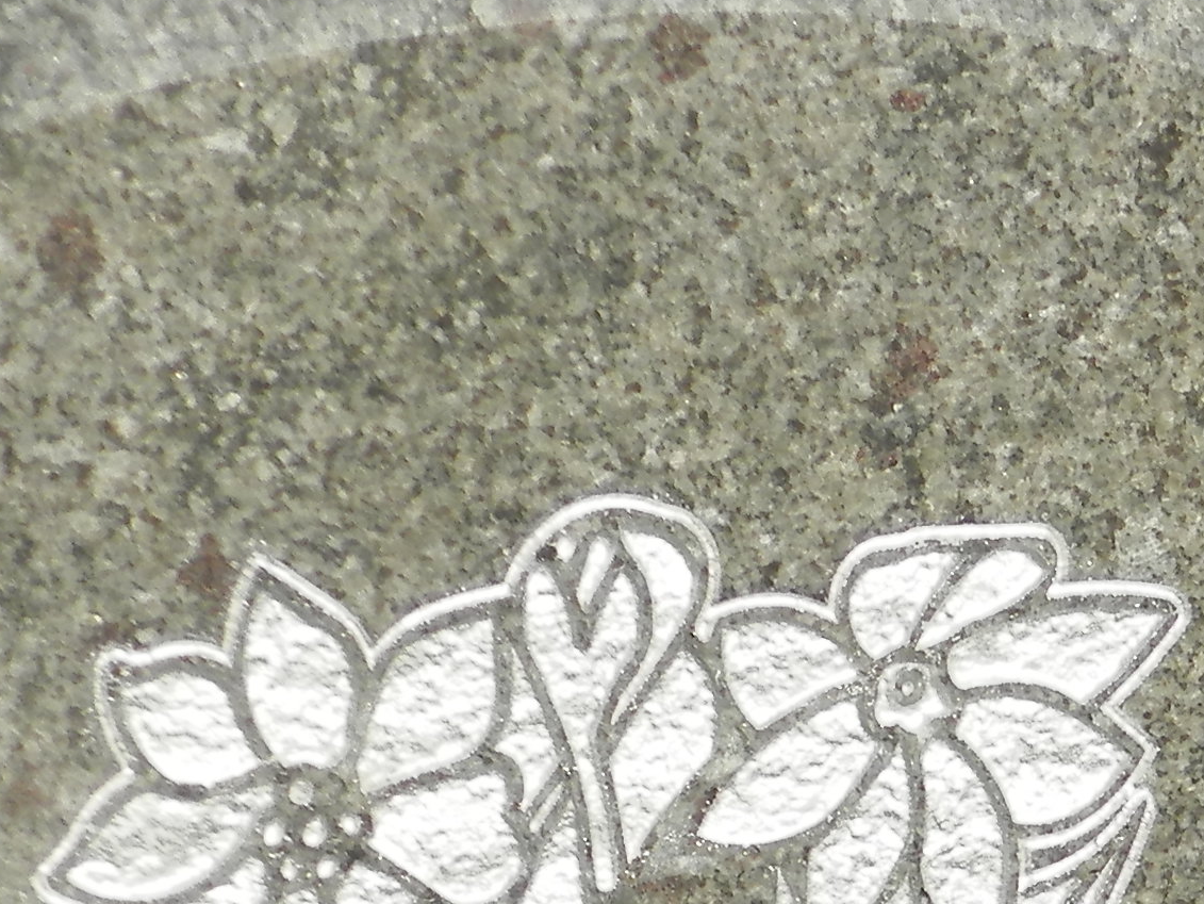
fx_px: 7794
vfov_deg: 6.5
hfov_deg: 8.4
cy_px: 1722
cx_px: 2302
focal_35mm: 224
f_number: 3.8
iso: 80
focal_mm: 9.9
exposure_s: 1/640
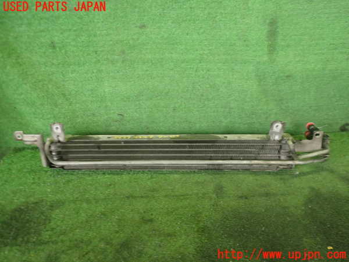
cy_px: 131
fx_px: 302
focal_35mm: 30
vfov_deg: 46.8
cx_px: 174
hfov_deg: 60.0
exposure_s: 1/30
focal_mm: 5.4
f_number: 2.3
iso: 320
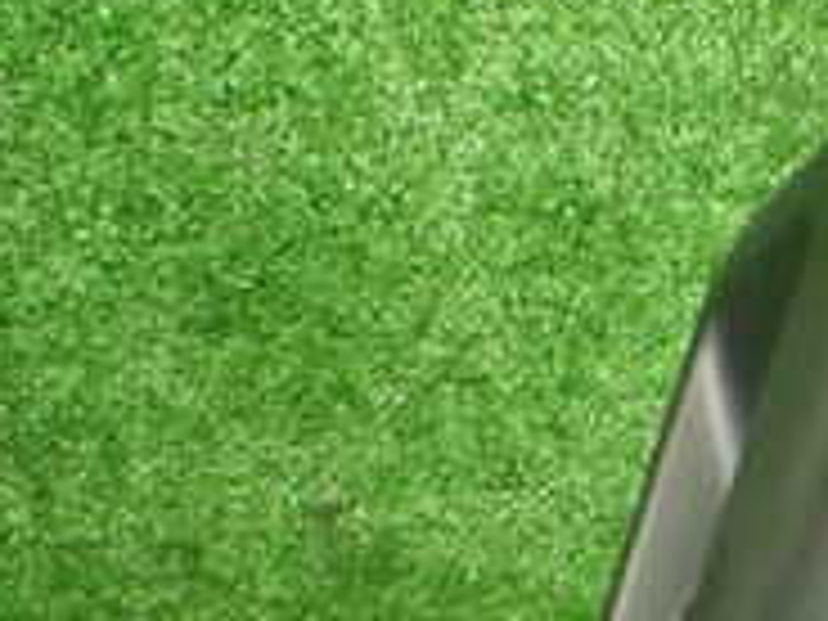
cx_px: 1040
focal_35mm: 98
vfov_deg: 14.5
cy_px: 806
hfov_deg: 18.8
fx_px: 2344
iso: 800
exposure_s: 1/100
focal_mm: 5.4
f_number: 2.3
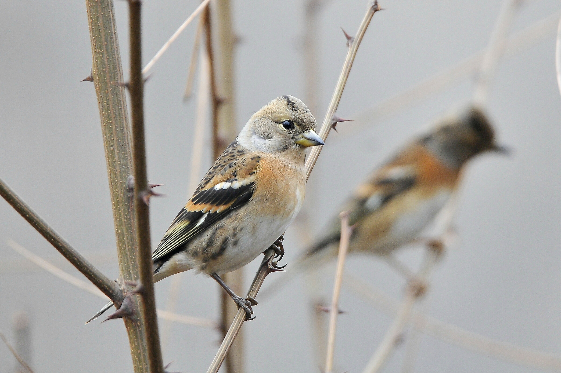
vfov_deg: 1.5
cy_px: 186
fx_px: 14008
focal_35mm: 900
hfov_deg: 2.3
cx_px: 280
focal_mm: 600
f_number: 7.1
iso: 500
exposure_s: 1/200
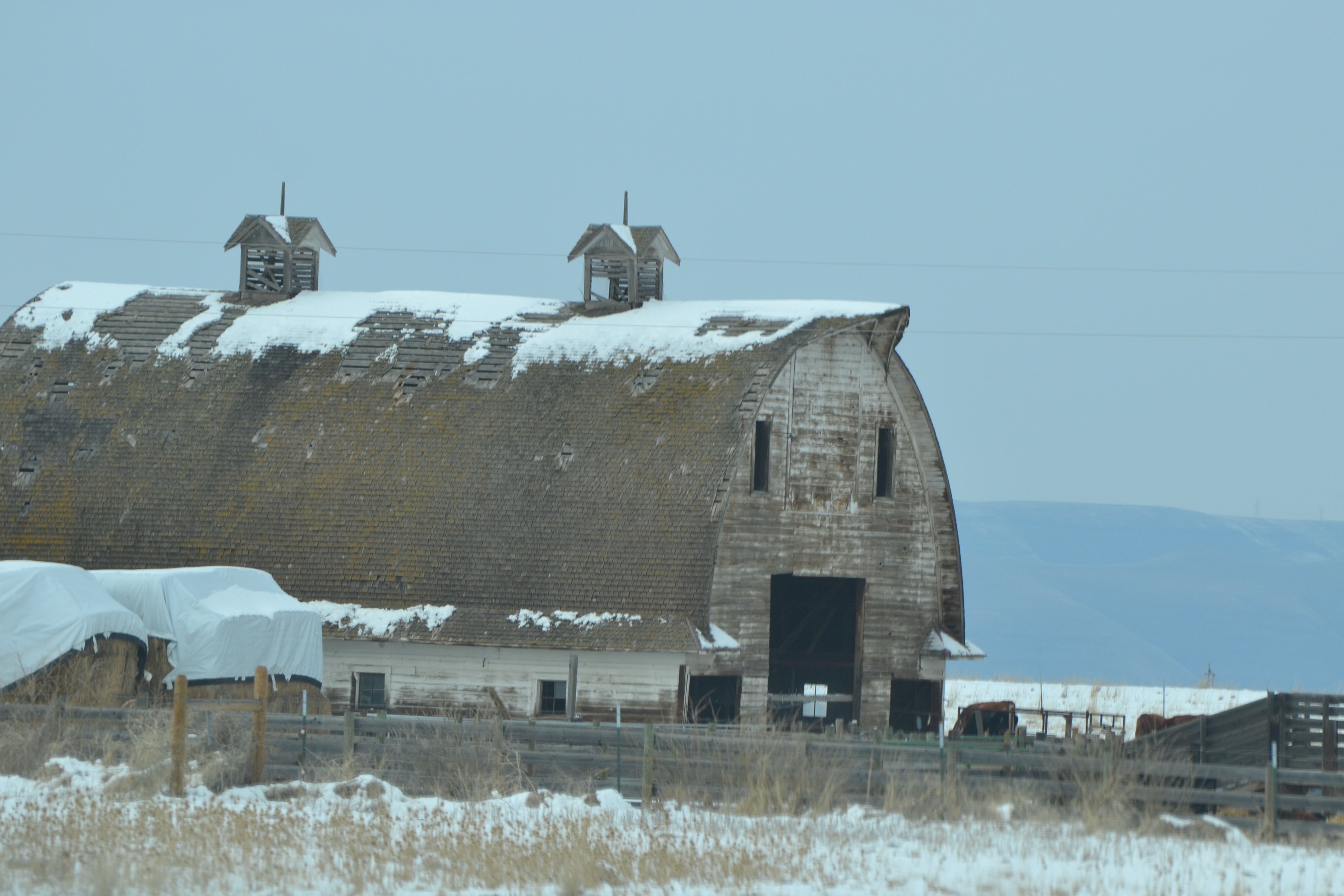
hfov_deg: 6.5
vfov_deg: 4.3
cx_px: 716
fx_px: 11892
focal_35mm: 319
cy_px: 421
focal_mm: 185
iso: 220
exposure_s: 1/500
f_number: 5.6
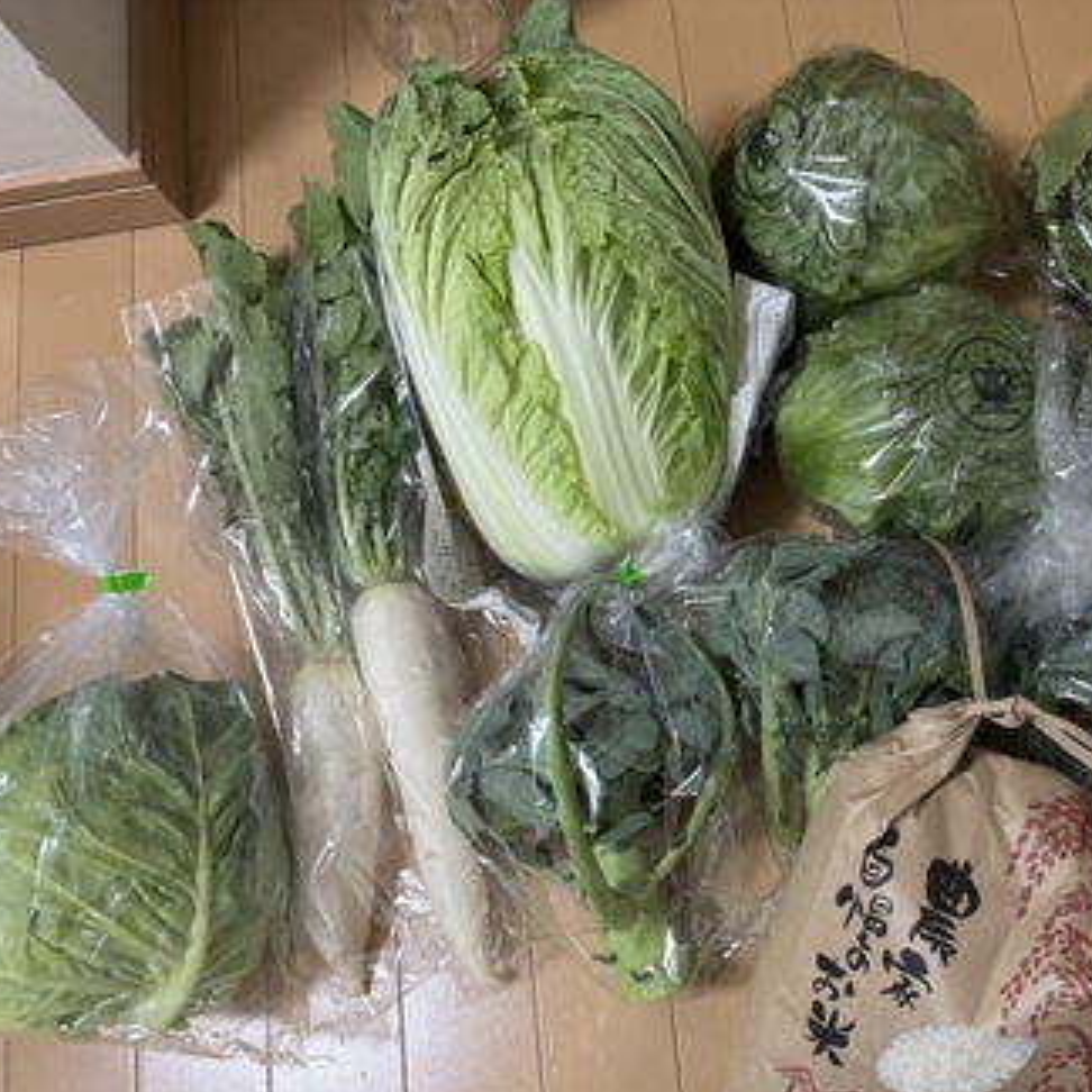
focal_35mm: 34
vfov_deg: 48.4
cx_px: 753
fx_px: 1213
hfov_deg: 47.4
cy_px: 600
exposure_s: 1/51
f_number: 1.6
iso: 320
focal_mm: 5.96
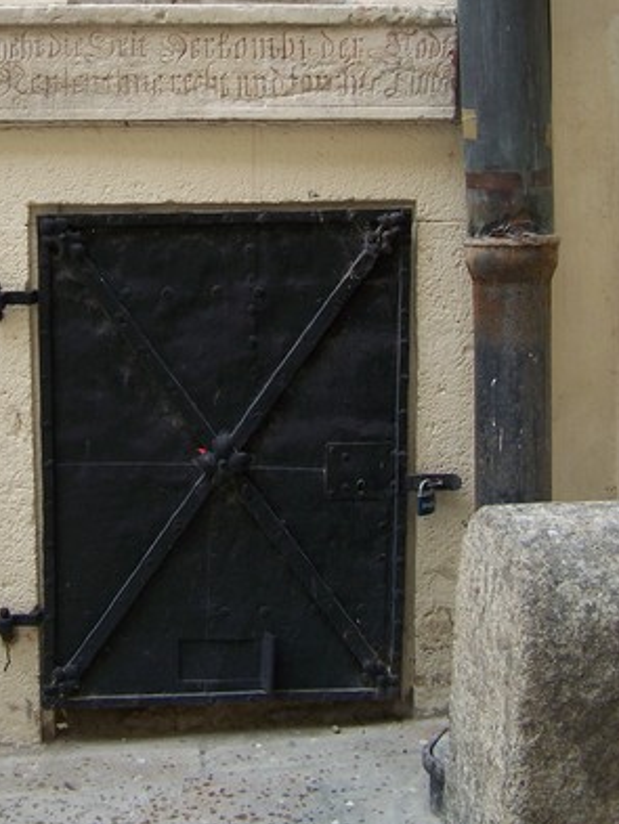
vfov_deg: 32.6
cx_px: 185
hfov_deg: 25.1
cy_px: 210
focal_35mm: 58
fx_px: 1382
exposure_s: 1/80
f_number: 2.8
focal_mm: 6.3
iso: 80
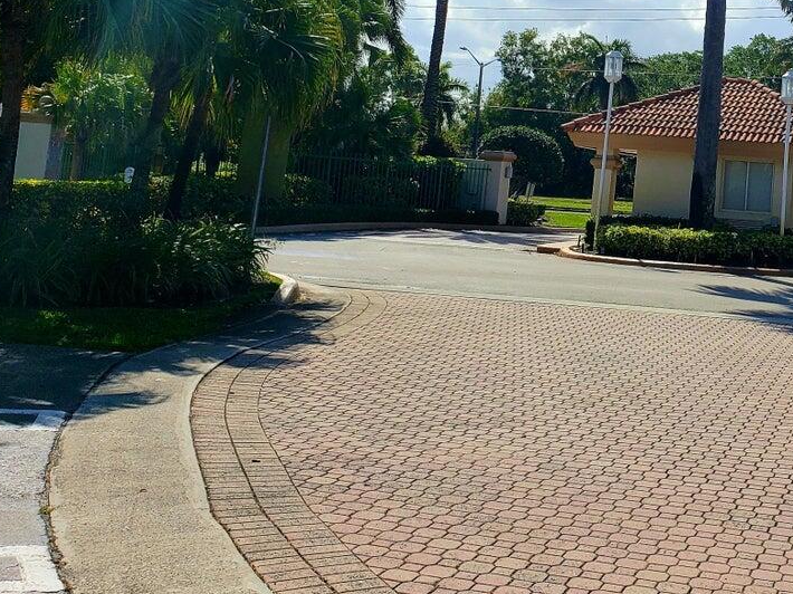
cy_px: 76
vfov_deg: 28.1
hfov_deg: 36.0
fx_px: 1145
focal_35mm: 50
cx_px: 710
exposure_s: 1/4131
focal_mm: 4.3
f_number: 2.4
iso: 50
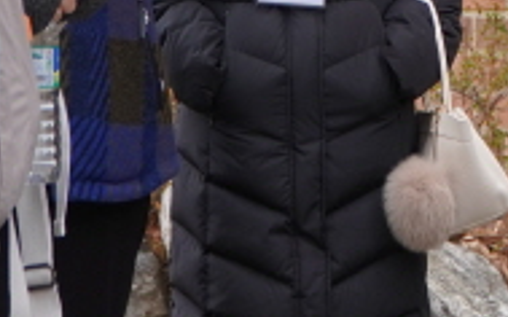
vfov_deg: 3.9
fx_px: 4570
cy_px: -281
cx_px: 699
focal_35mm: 330
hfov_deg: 6.3
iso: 250
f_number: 4
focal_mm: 51
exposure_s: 1/160
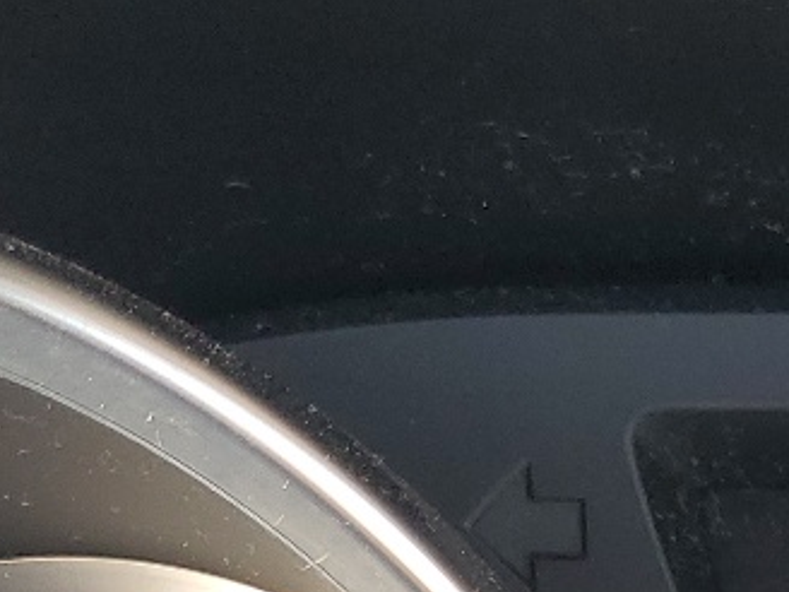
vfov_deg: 11.0
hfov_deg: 14.5
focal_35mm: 127
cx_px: 1174
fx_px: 2895
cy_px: 1020
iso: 50
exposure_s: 1/164
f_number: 1.5
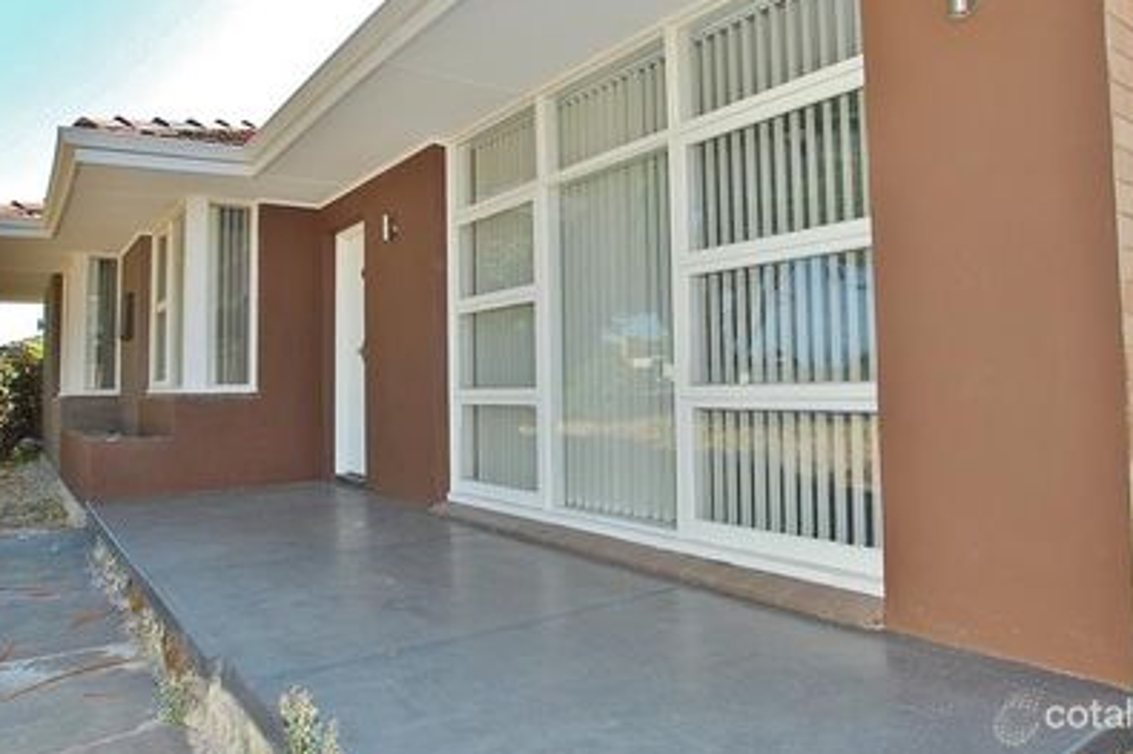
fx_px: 786
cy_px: 325
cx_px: 551
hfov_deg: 71.5
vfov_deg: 51.1
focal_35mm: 25
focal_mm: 14
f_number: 7.1
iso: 400
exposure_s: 1/200
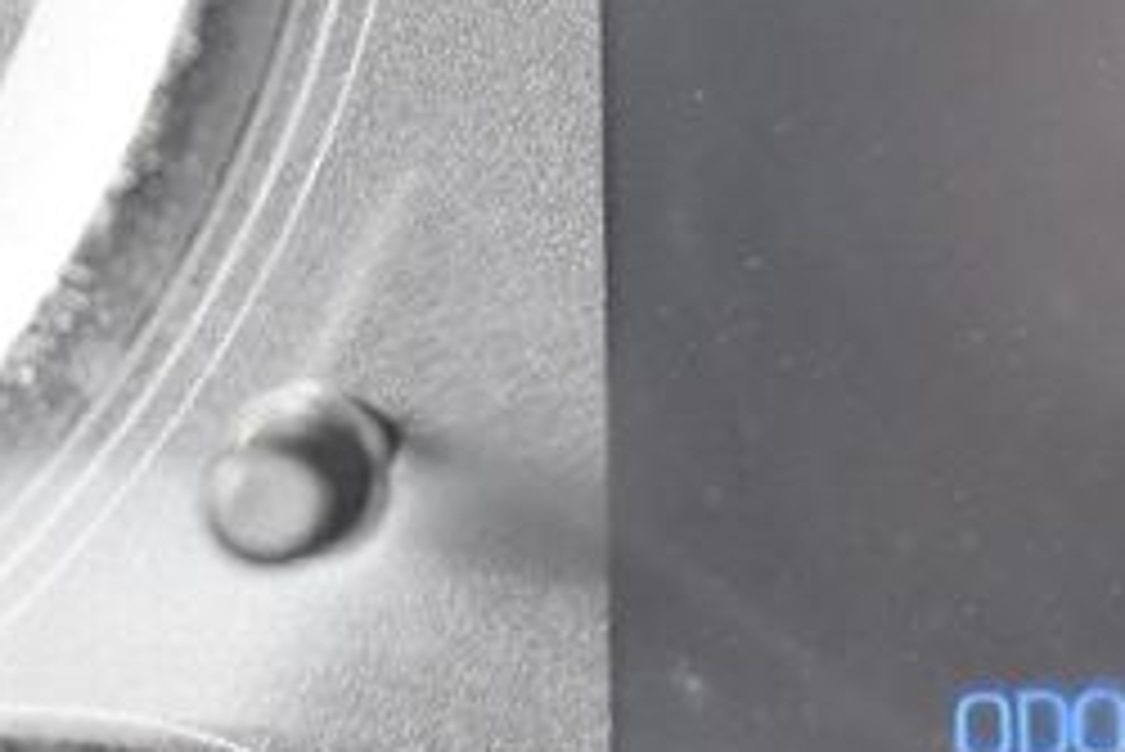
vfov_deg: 7.4
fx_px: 5753
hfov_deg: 11.1
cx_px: 1134
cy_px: -32
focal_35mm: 184
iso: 3200
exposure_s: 1/80
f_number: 5.3
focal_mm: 48
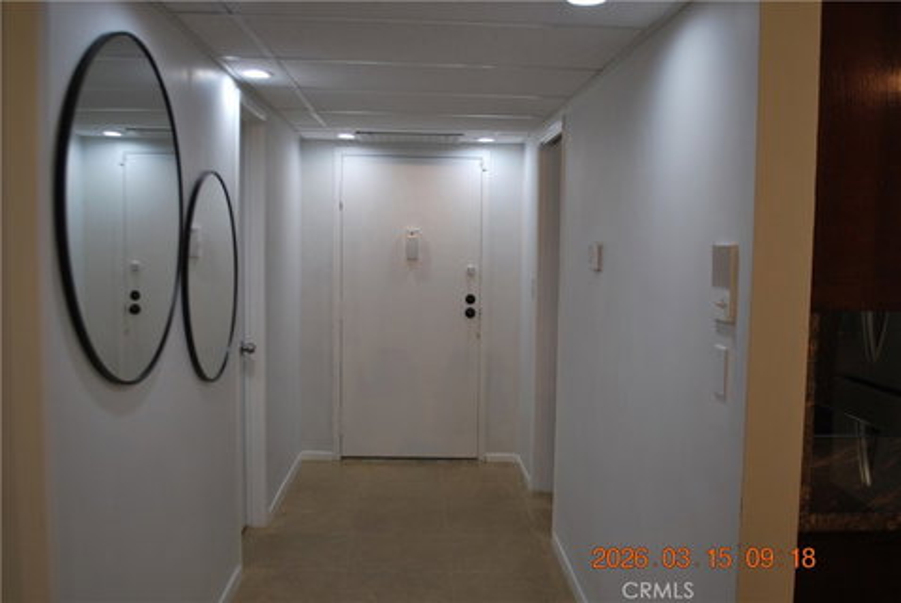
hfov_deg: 57.2
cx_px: 450
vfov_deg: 40.1
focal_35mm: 33
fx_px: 827
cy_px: 302
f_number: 4.5
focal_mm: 22
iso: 200
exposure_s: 1/80
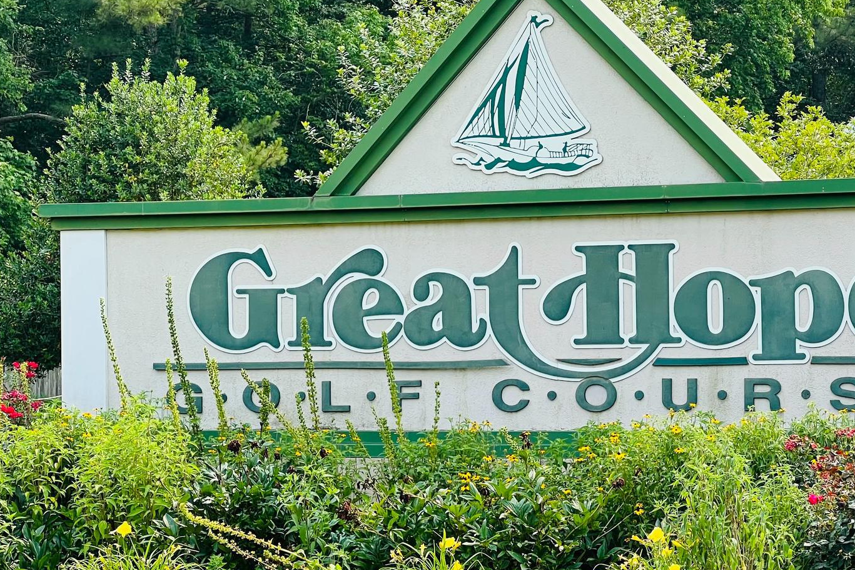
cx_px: 562
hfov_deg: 17.0
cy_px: 355
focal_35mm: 120
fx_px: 2849
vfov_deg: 11.4
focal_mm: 9
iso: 32
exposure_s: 1/270
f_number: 2.8
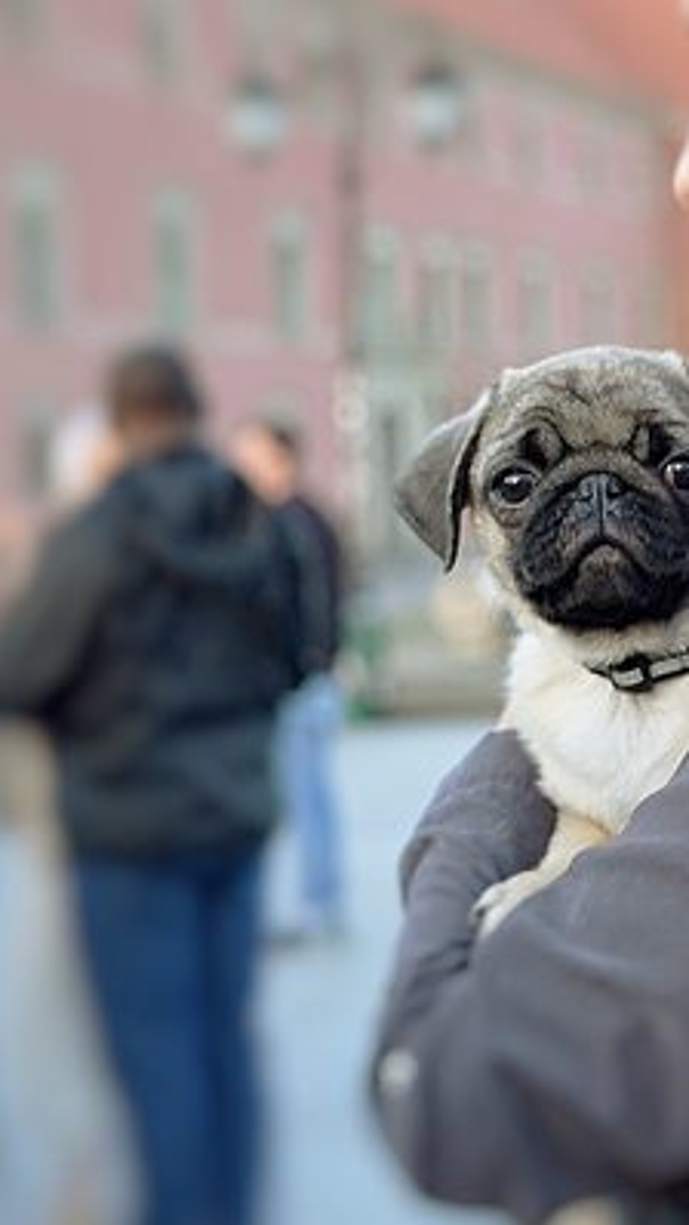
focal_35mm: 79
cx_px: 751
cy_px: 612
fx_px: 2565
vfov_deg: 26.8
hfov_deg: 14.9
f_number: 4
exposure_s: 1/160
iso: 1600
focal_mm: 50
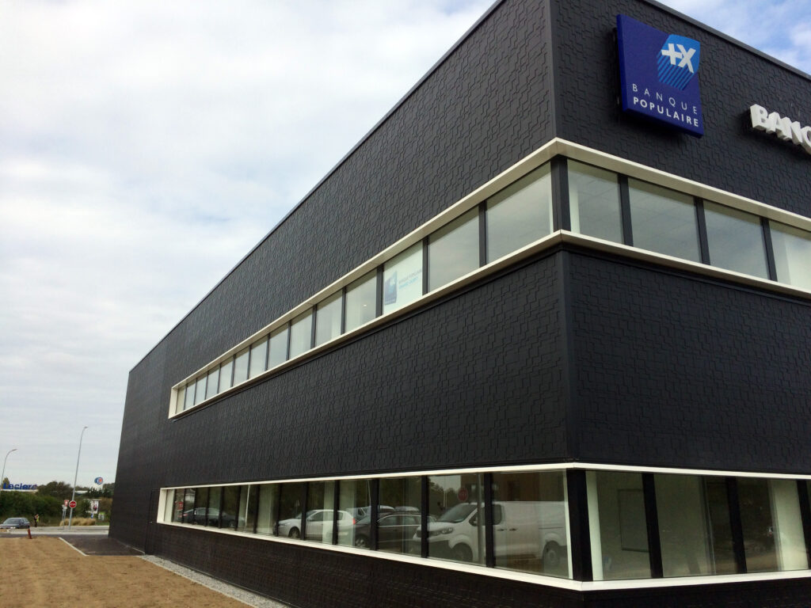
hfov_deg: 61.7
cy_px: 304
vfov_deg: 48.2
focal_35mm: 29
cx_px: 406
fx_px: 679
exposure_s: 1/1709
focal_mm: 4.15
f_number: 2.2
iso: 32
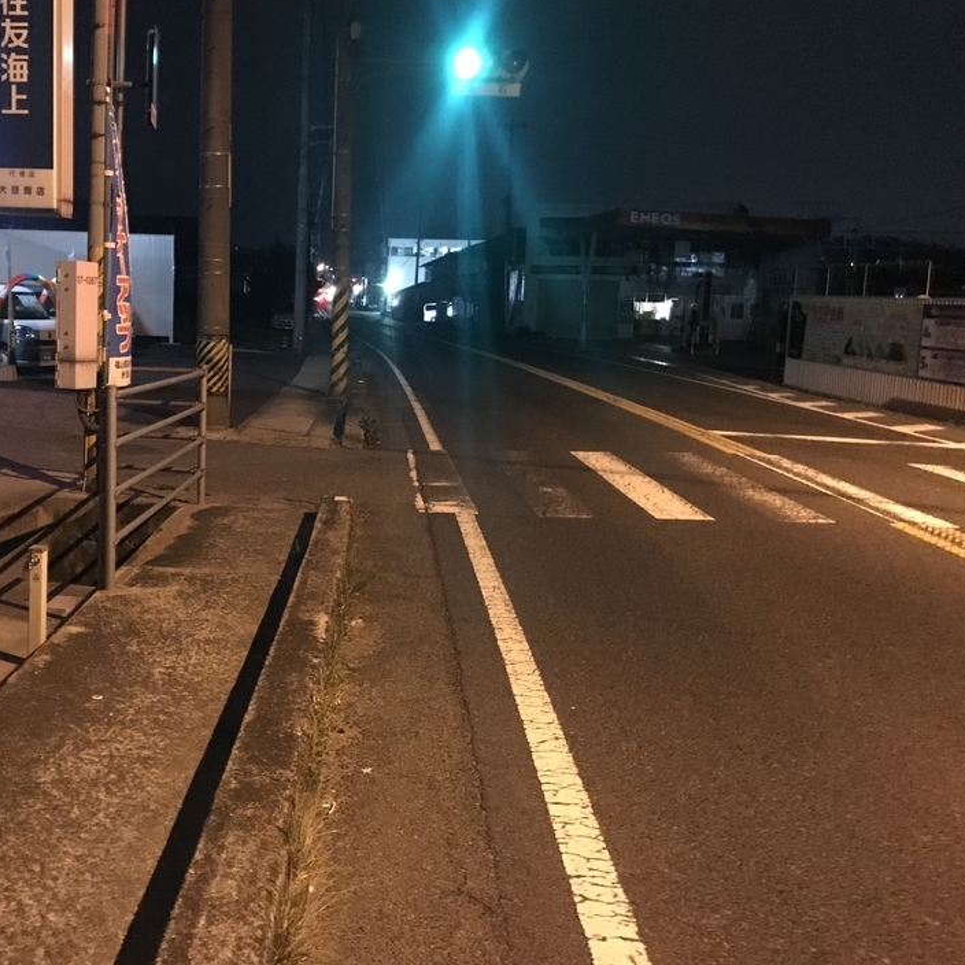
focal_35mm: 36
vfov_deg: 46.0
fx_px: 1135
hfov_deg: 45.1
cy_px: 451
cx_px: 295
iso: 250
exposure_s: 1/4
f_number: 1.8
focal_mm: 3.99
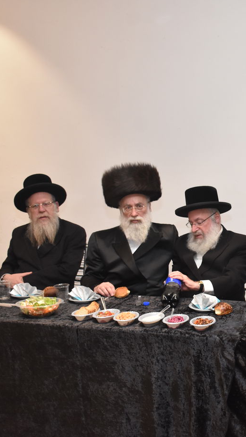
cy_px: 219
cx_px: 271
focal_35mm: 48
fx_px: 556
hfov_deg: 23.4
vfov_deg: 42.9
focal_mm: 20
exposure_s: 1/100
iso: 1600
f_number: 5.6
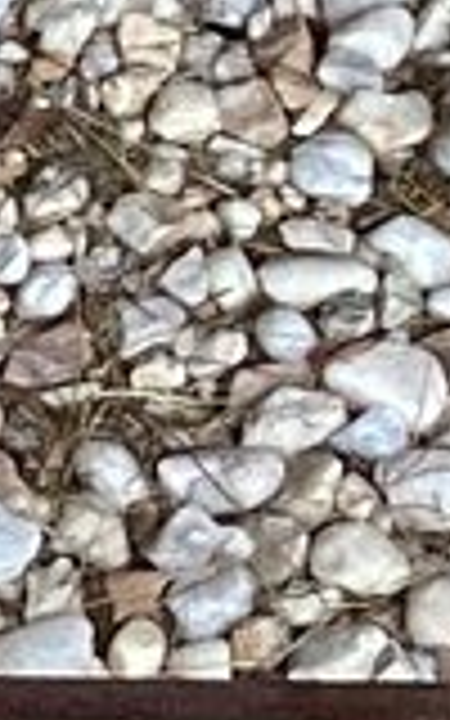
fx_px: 6083
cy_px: 1586
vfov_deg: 6.5
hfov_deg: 3.5
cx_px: -2455
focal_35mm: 310
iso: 25
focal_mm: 3.3
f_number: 2.4
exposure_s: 1/193
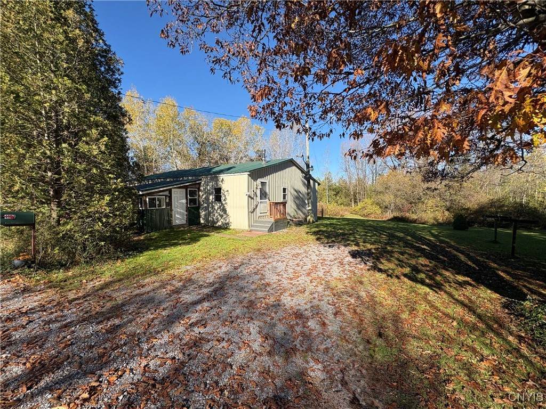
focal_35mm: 14
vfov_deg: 85.7
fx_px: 221
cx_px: 273
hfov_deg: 102.1
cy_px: 204
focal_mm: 2.22
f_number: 2.2
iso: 40
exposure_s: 1/1420
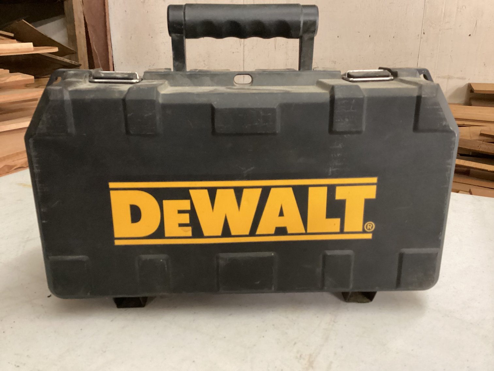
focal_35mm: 31
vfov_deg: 45.4
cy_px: 186
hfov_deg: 58.3
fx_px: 442
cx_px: 247
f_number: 2.4
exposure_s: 1/30
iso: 640
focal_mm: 3.3
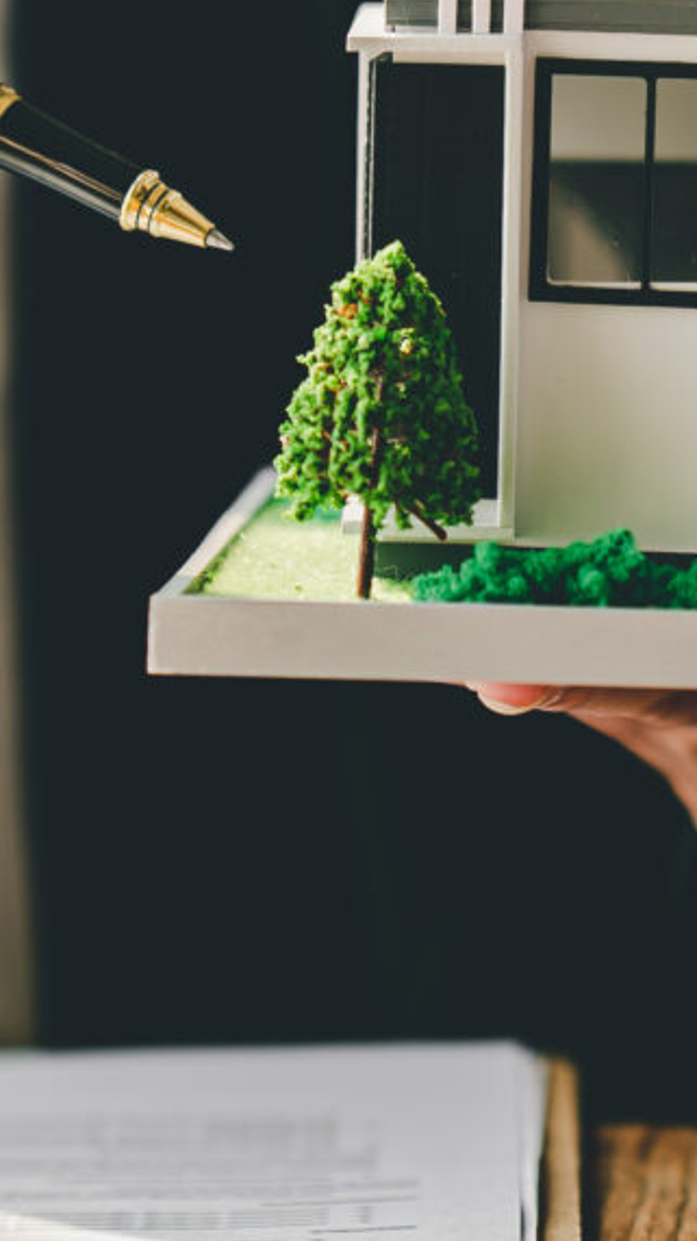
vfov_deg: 5.4
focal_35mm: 399
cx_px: 643
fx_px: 13115
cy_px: 366
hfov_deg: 3.0
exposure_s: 1/250
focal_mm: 85
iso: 100
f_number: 1.8
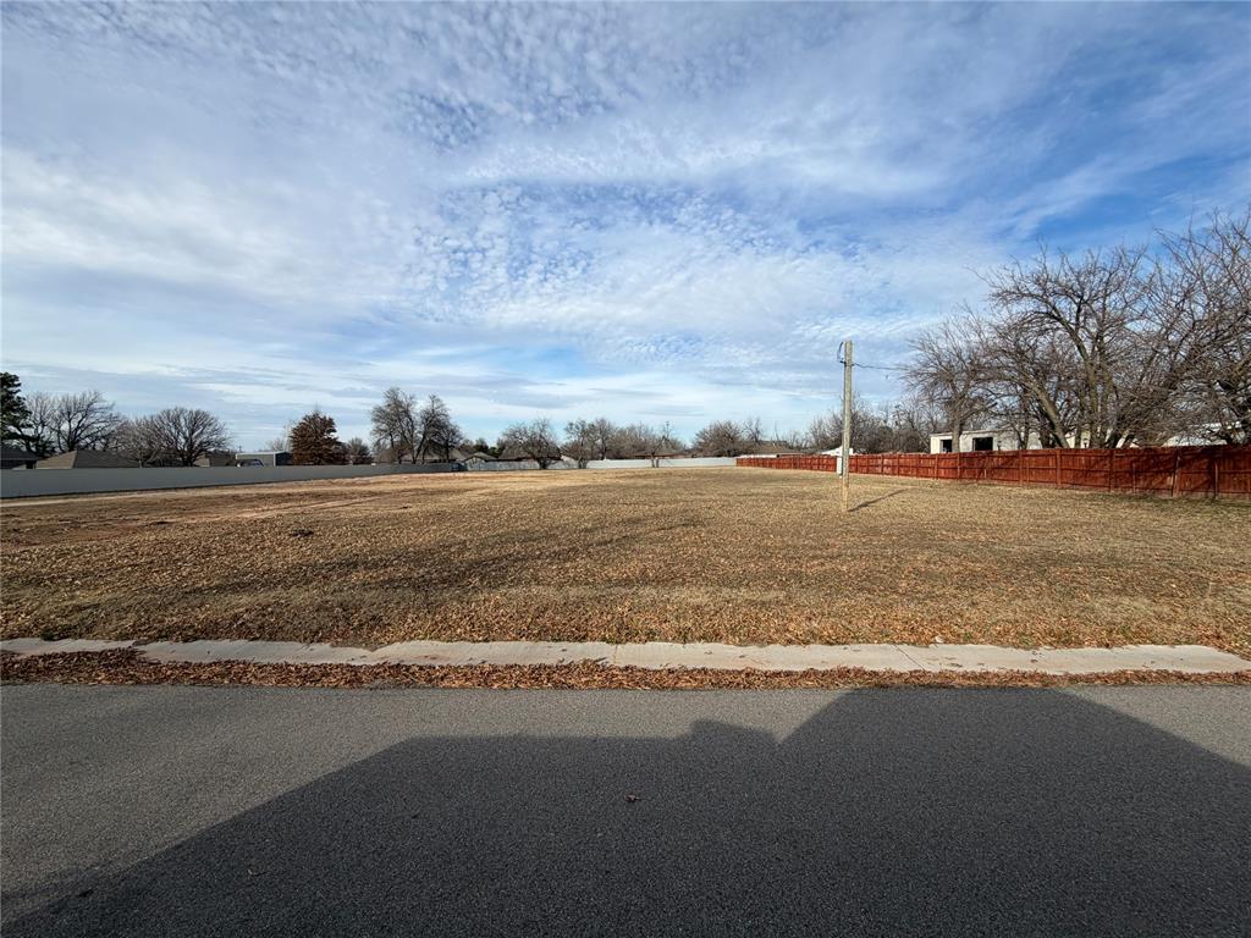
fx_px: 506
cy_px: 469
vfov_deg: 85.7
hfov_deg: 102.1
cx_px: 626
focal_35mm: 14
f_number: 2.2
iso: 20
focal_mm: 2.22
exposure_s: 1/1017
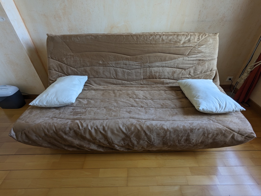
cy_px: 98
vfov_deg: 78.1
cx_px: 130
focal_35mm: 16
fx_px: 121
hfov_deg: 94.5
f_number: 2.2
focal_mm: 2.22
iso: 153
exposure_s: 1/90.1
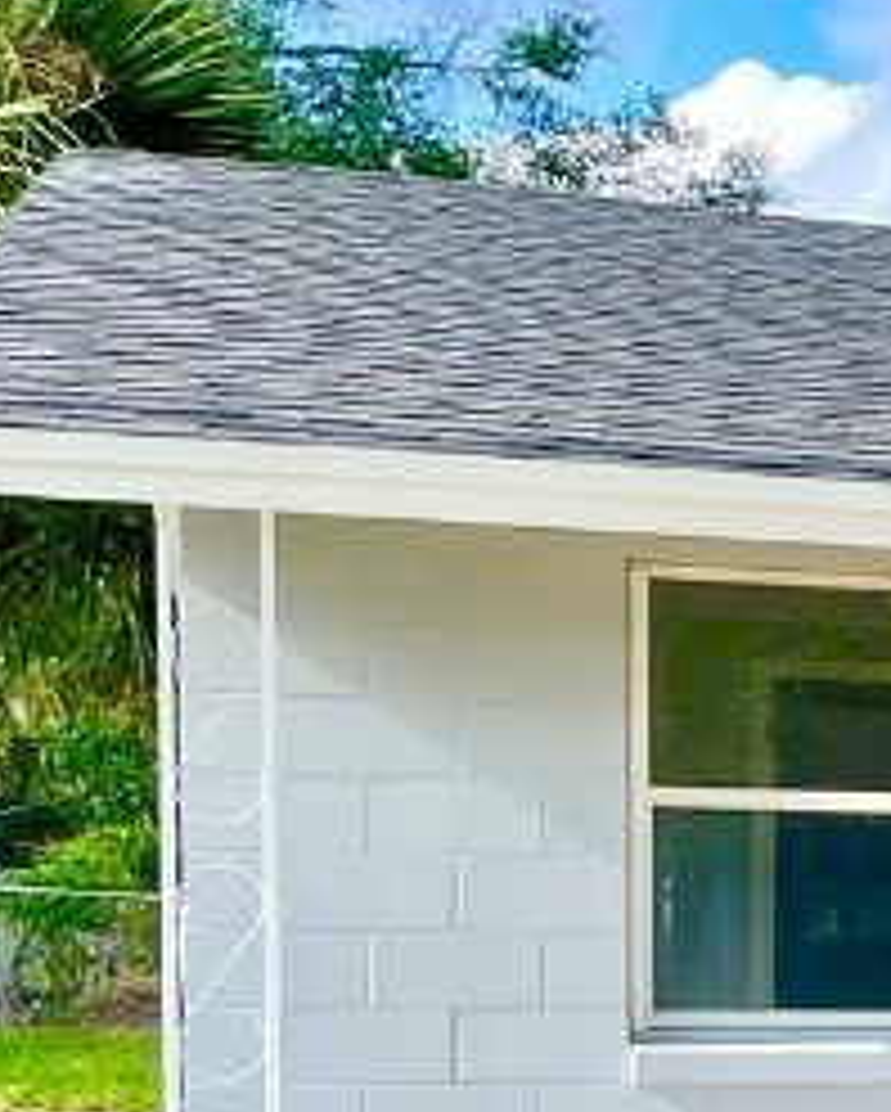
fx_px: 3457
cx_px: 2205
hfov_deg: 11.7
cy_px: 1089
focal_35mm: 105
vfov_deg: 17.9
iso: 32
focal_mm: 4.2
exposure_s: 1/972
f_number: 1.6
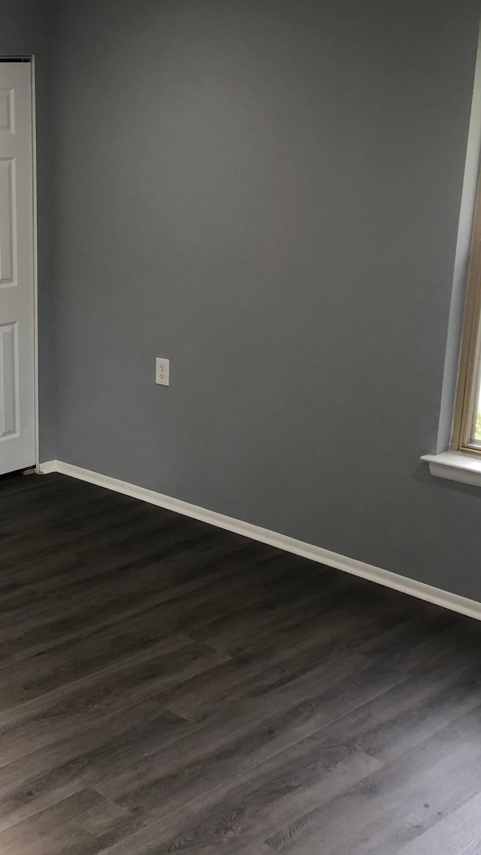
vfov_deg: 45.4
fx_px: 1020
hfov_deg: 24.7
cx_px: -52
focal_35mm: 45
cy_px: 469
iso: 25
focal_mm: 4
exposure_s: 1/30
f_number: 1.8
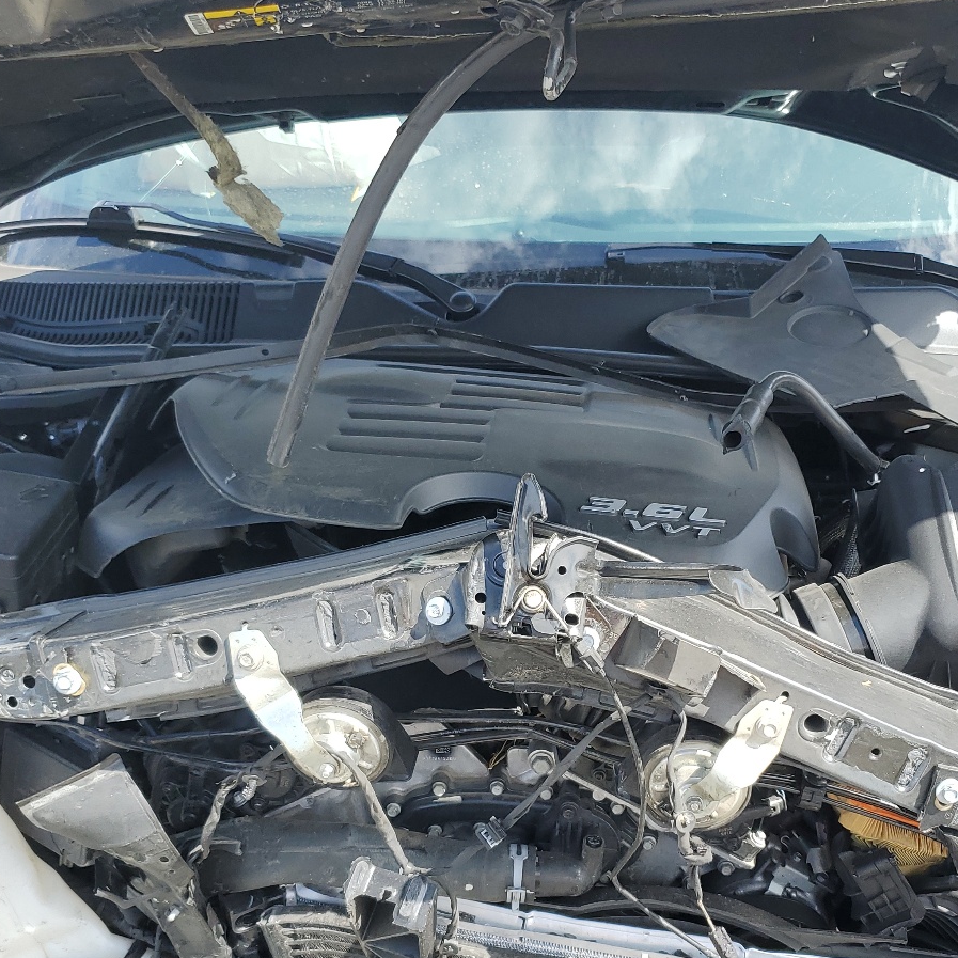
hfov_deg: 40.8
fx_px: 1284
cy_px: 630
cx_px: 548
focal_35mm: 41
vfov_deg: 40.5
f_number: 1.5
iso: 50
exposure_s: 1/833
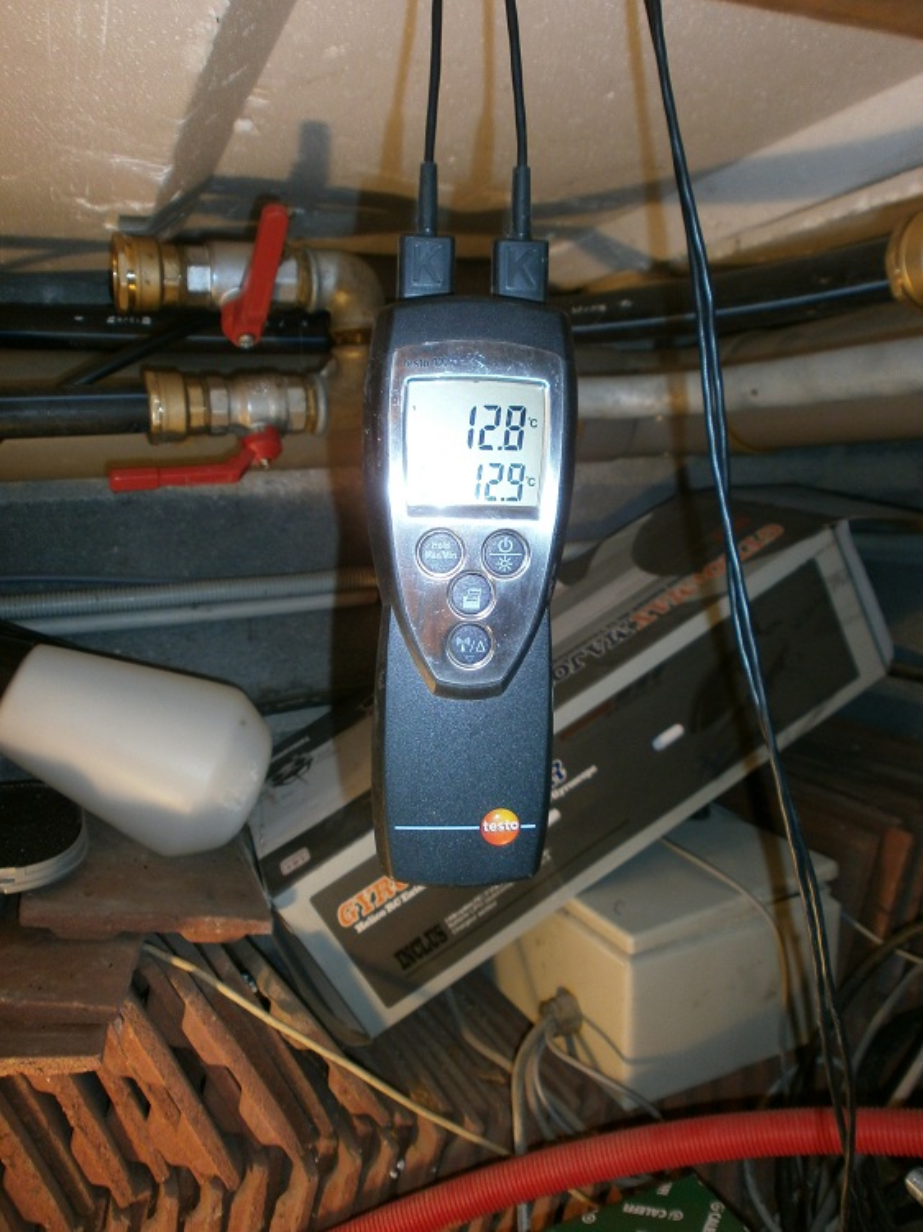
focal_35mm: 27
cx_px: 462
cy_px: 616
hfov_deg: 51.3
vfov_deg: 65.3
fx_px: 960
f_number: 2.9
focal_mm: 4.8
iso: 125
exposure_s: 1/30
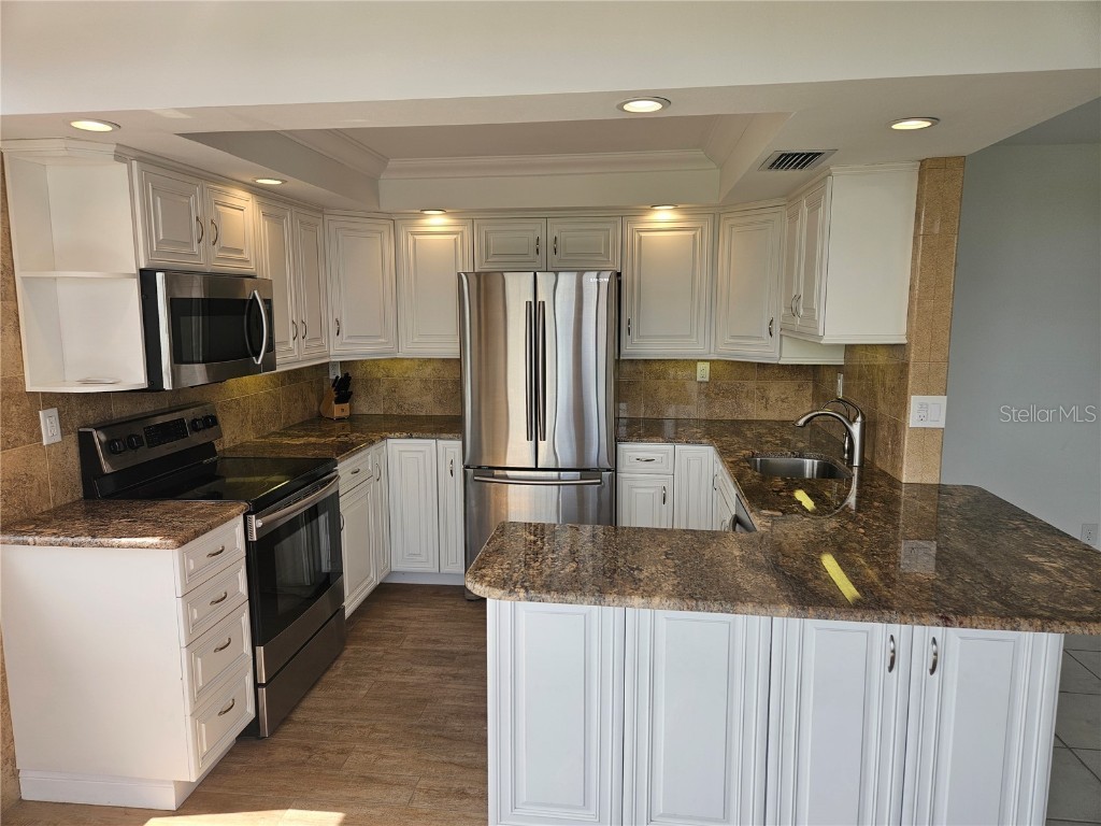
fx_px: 732
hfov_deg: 73.9
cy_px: 413
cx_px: 550
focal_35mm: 23
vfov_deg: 58.9
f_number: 1.8
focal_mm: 5.4
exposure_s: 1/232
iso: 25
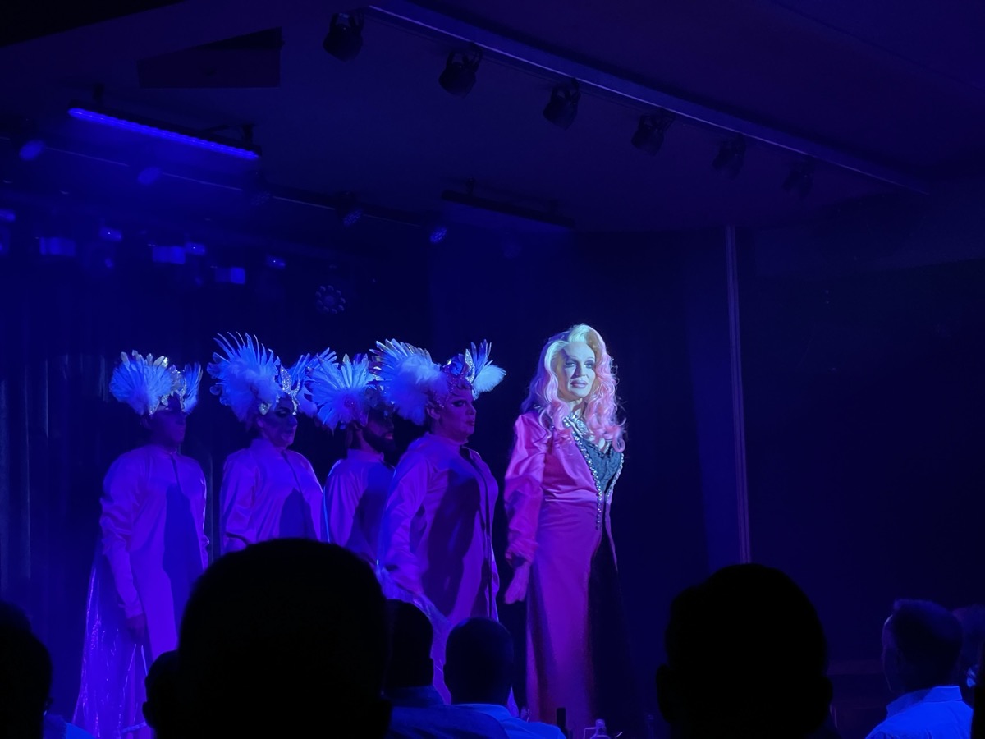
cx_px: 492
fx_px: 2191
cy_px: 370
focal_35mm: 77
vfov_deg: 19.1
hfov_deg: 25.3
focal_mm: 9
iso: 1000
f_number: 2.8
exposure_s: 1/38
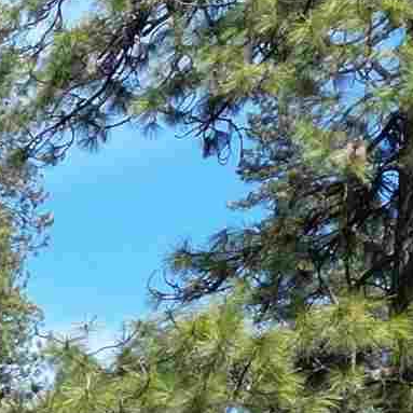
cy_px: 839
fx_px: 2295
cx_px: -757
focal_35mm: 170
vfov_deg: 9.6
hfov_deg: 8.8
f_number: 1.7
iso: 100
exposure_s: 1/1250
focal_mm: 6.72
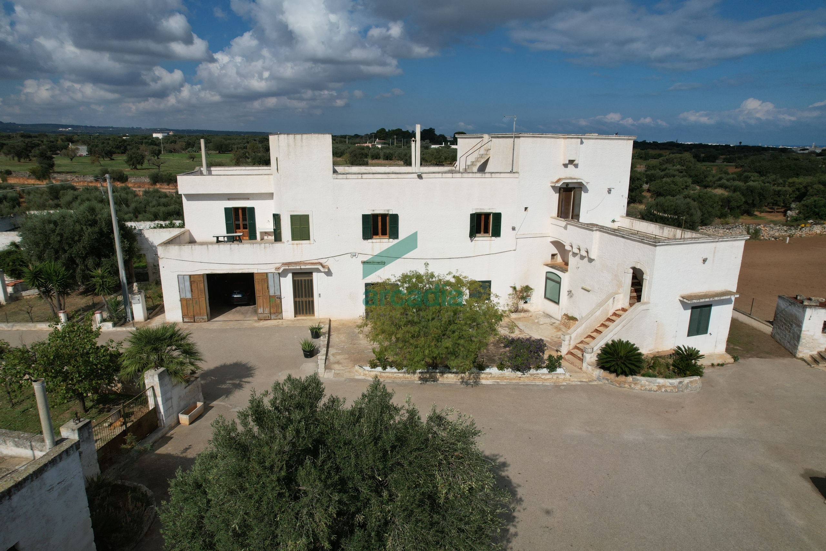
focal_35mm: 22
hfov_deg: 78.6
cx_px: 413
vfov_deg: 57.2
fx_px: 505
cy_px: 276
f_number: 2.8
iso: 100
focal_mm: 8.38
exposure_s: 1/5000
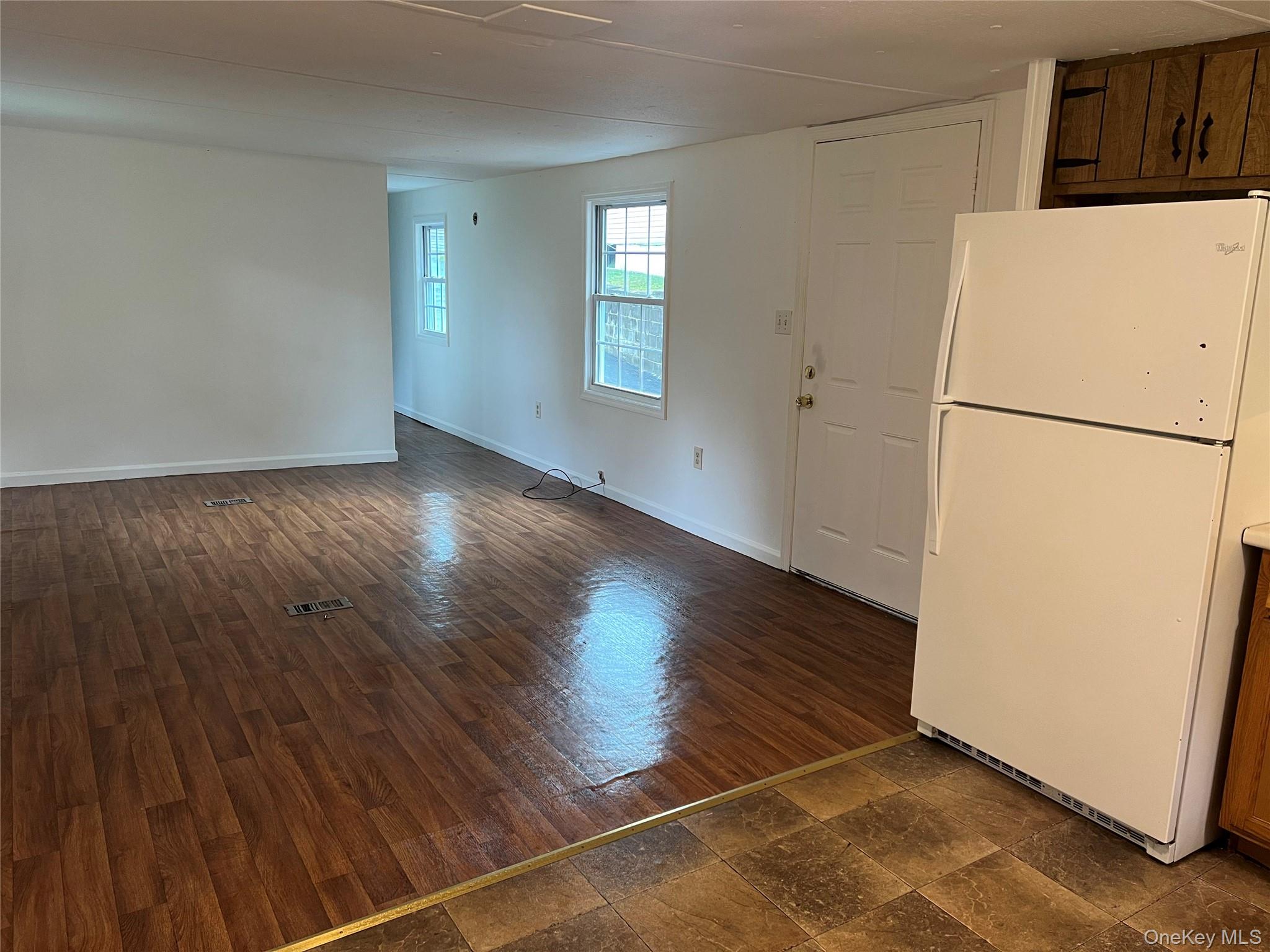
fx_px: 954
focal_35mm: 26
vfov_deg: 53.1
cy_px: 476
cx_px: 635
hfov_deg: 67.3
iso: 125
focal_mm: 5.7
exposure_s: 1/60
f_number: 1.5
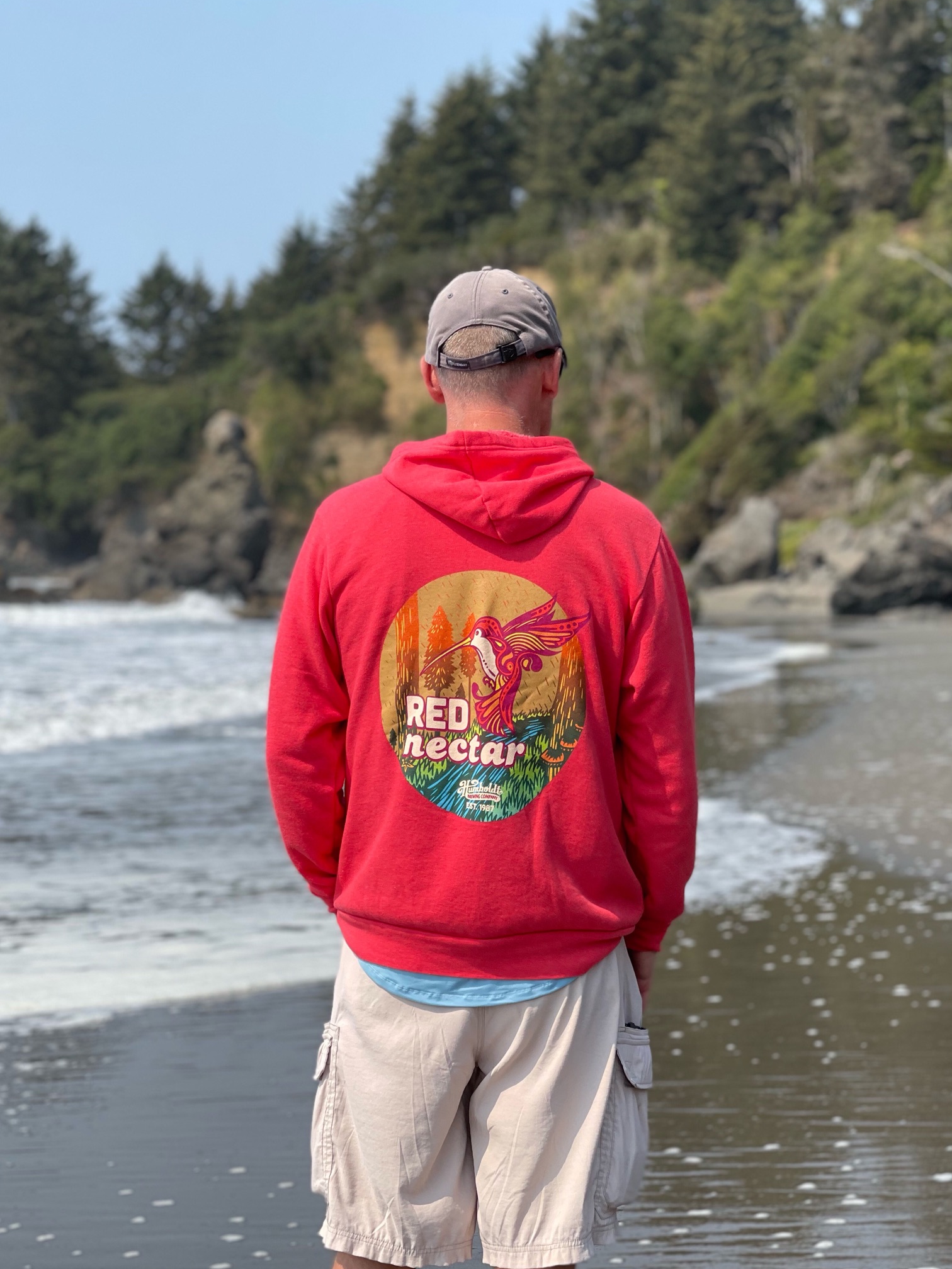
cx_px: 473
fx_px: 2383
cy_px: 636
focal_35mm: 65
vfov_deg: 29.8
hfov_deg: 22.6
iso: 20
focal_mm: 7.5
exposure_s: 1/1143
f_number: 2.2
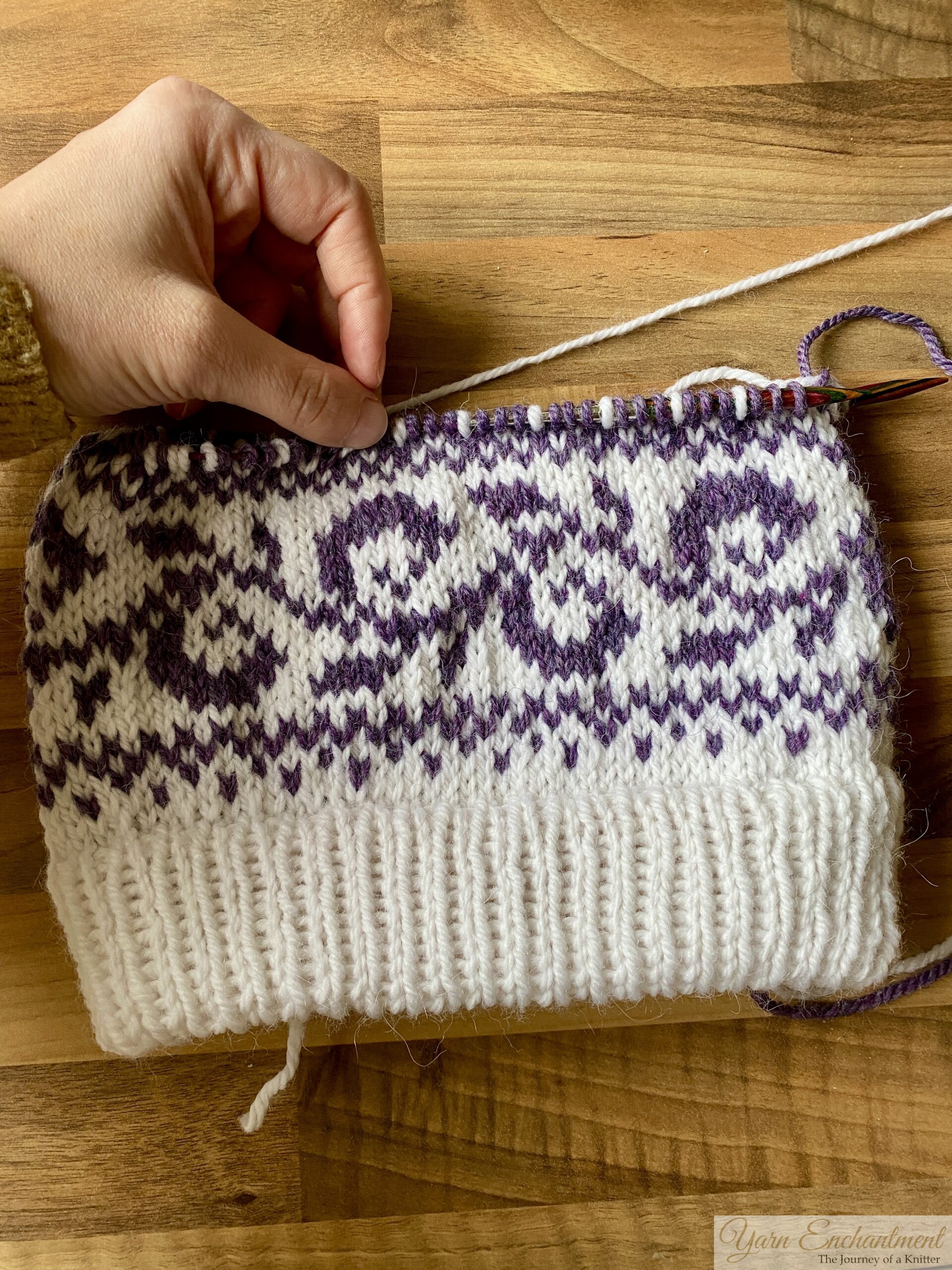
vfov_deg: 67.3
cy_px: 635
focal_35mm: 26
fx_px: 953
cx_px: 476
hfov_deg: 53.1
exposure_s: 1/60
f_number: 1.8
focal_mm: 4.25
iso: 125
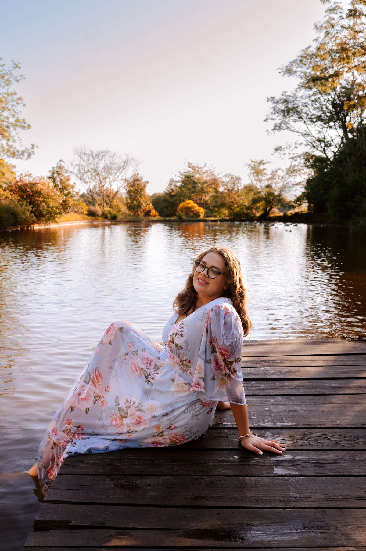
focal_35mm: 35
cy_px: 276
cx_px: 183
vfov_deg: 54.5
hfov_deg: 37.8
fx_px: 535
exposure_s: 1/160
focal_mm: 35
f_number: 6.3
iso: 200
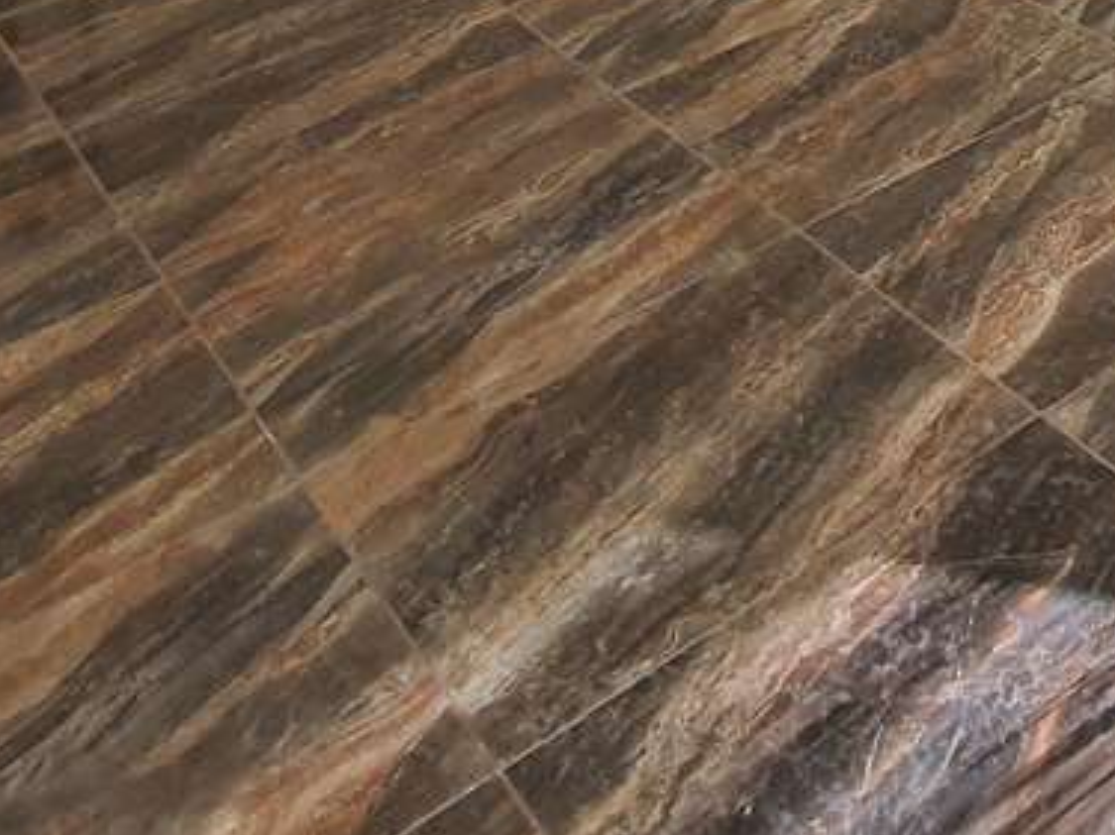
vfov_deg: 18.8
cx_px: 1582
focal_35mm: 52
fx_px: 1674
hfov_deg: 27.8
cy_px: -795
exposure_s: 1/100
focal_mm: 1.8
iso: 64
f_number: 2.2
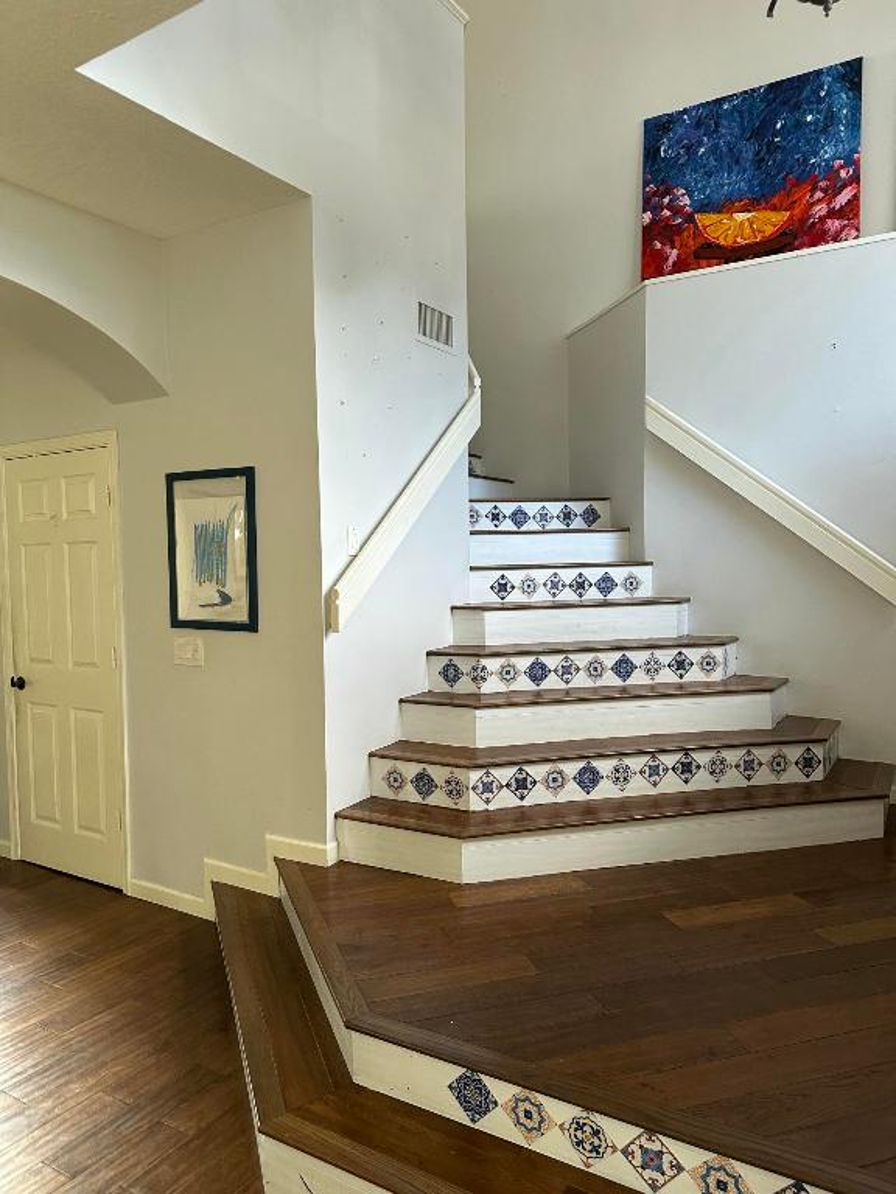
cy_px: 597
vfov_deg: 71.6
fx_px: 828
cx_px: 448
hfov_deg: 56.8
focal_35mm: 24
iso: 250
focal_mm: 6.86
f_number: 1.78
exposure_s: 1/60
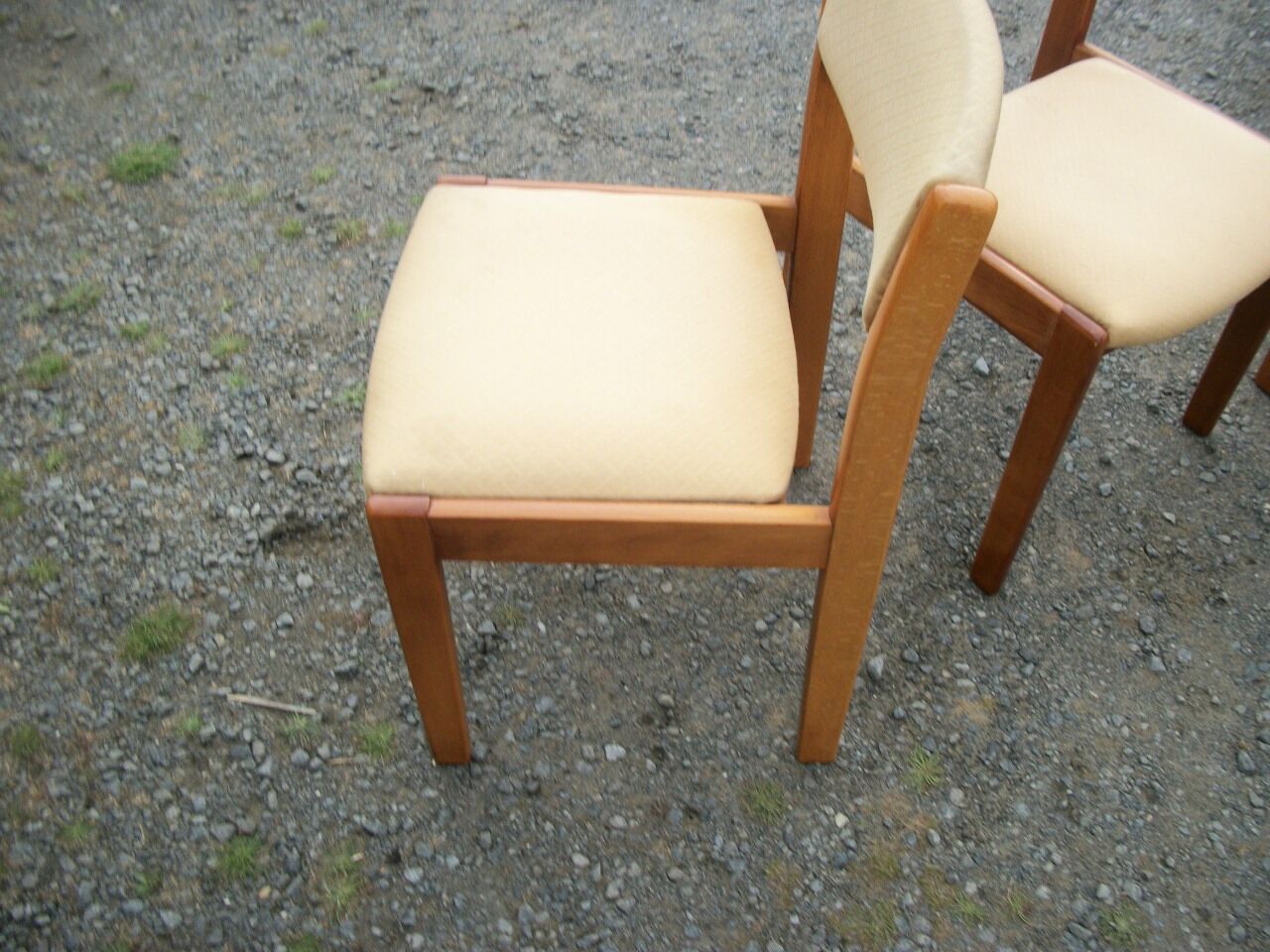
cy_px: 476
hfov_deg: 56.8
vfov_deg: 44.2
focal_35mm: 32
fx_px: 1174
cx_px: 635
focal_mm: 5.7
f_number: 8.8
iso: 80
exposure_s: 1/60
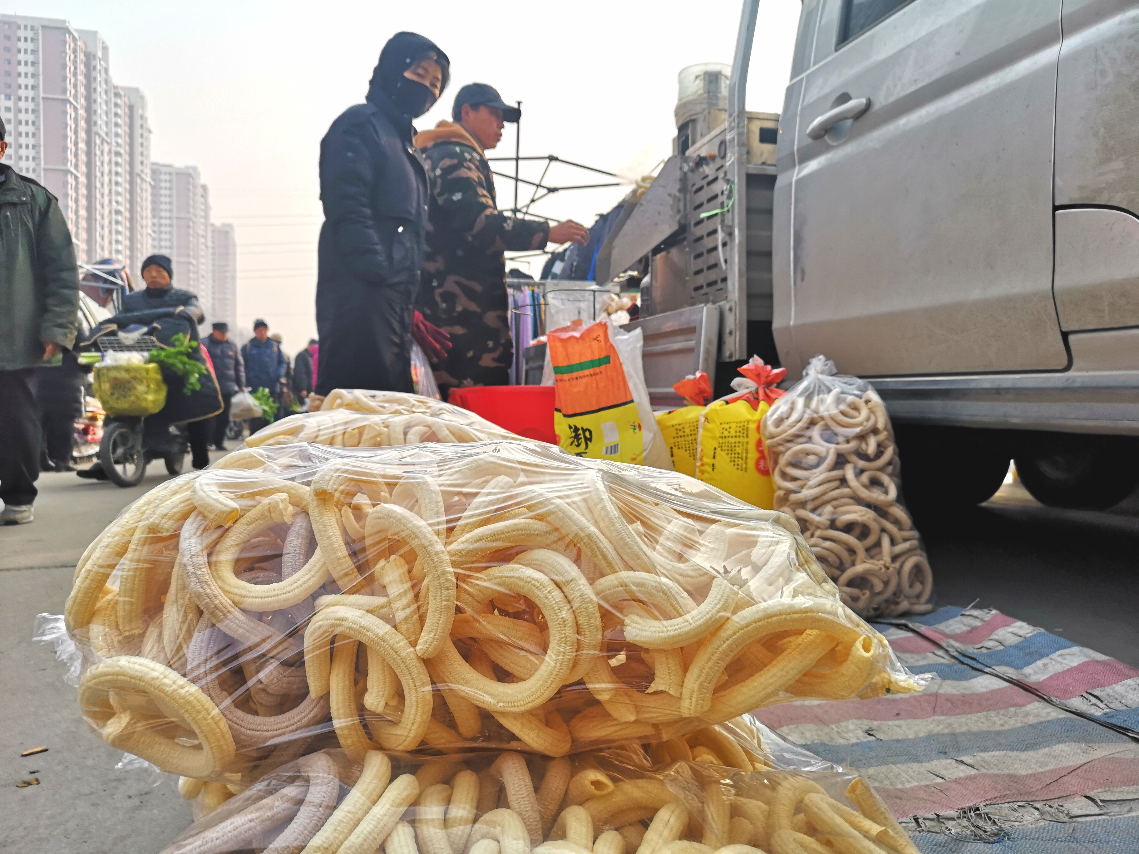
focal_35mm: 27
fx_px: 888
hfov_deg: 65.3
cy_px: 427
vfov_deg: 51.4
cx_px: 570
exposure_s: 1/1842
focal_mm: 3.95
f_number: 1.8
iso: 50
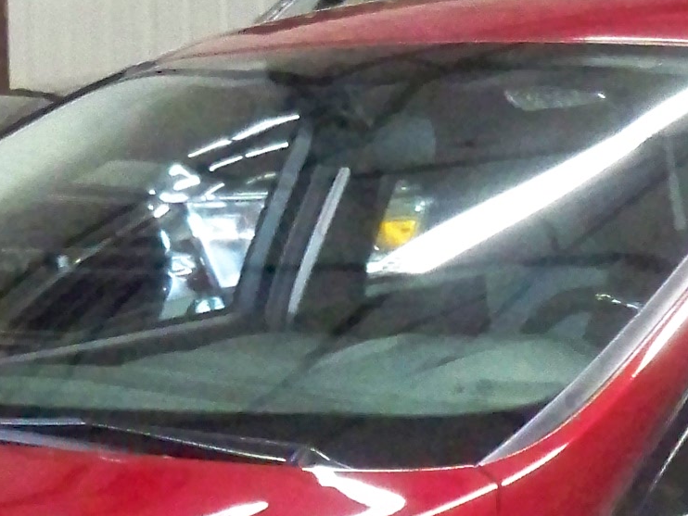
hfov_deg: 11.5
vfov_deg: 8.4
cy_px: 790
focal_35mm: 172
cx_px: 365
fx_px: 3420
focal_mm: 6.3
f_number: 3.1
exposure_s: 1/60
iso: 1000
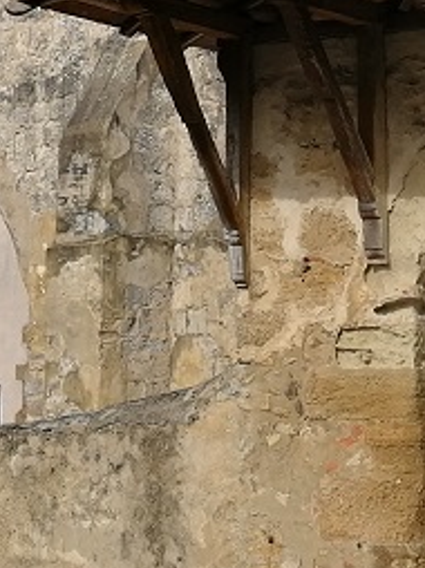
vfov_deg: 17.5
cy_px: -40
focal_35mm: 109
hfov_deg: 13.5
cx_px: 318
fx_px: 1787
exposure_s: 1/1357
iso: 50
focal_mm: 3.62
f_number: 1.8
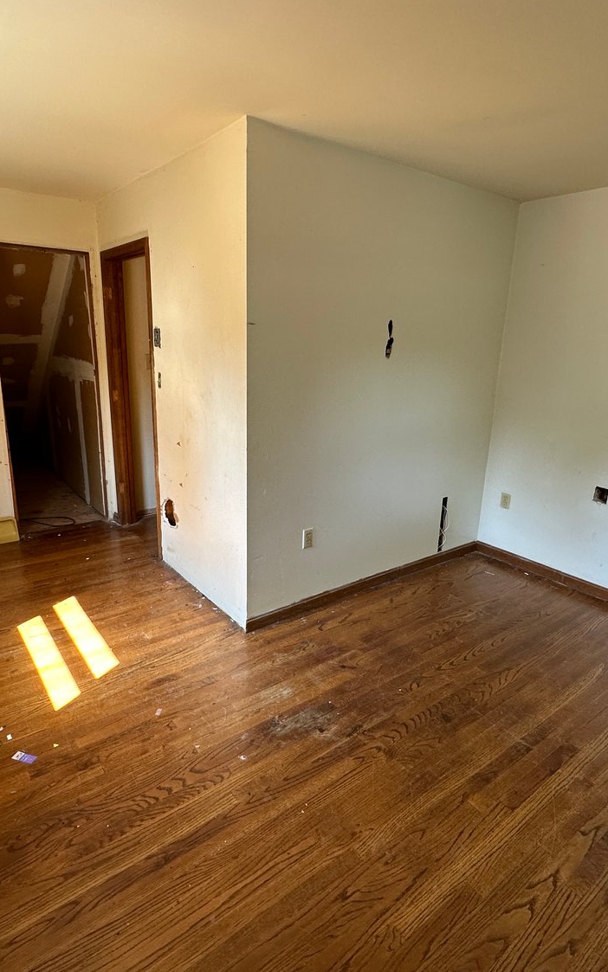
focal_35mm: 20
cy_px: 483
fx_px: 530
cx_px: 312
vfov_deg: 85.1
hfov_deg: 59.7
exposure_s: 1/99
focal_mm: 2.22
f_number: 2.2
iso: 125
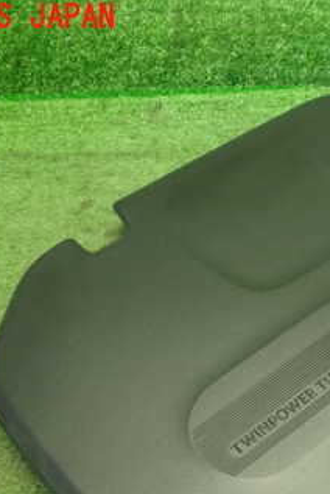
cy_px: 349
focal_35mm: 59
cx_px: 299
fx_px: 809
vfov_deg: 33.4
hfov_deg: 22.5
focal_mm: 5.4
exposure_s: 1/30
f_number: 2.3
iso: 200
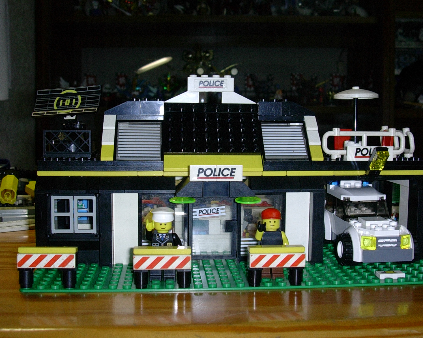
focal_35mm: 47
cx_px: 224
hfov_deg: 39.5
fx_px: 588
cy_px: 169
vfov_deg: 32.1
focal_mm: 6.7
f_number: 2.9
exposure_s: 1/64
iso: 70
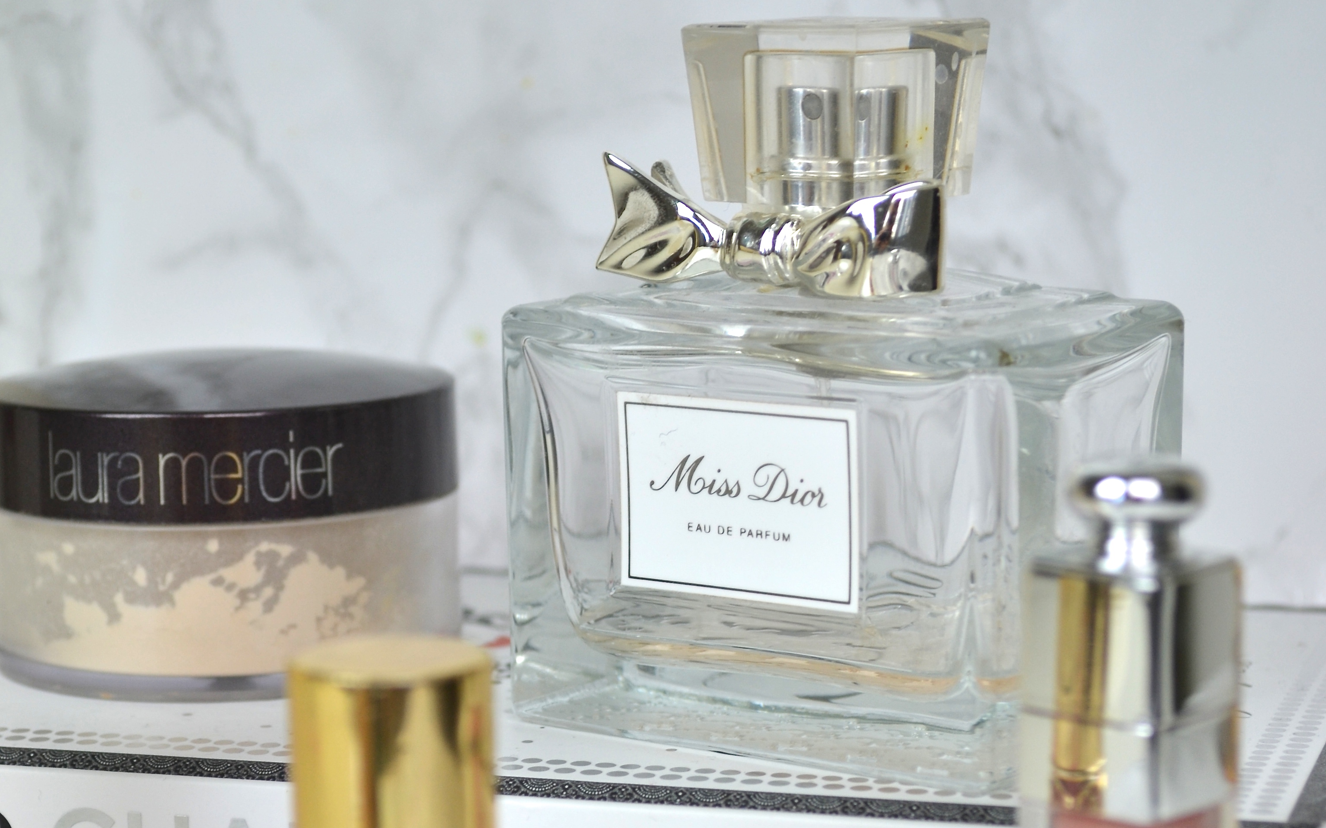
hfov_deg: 22.6
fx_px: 3324
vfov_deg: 14.1
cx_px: 665
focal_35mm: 92
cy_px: 745
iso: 200
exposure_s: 1/100
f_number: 5.3
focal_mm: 40
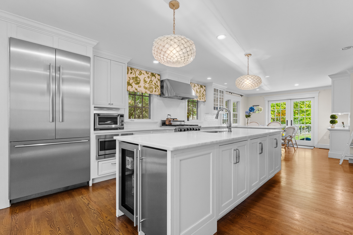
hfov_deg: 96.0
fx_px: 159
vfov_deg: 73.1
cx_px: 176
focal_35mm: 16
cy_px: 118
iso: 1600
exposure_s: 1/8
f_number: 11
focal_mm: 16.2
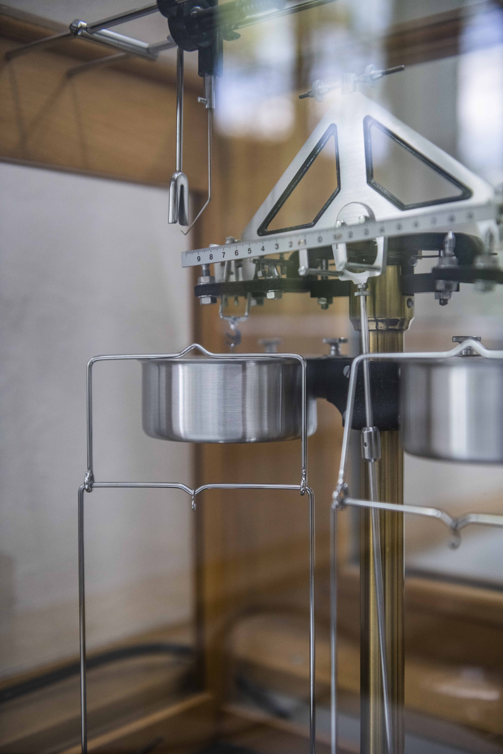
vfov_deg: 43.6
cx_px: 252
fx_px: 943
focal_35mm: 45
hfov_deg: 29.9
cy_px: 377
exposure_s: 1/800
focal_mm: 45
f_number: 2.8
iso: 1600
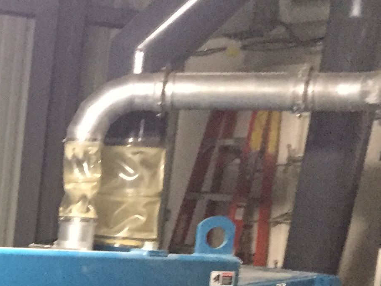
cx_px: -279
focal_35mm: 104
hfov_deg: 16.3
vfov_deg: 13.7
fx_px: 1145
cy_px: 364
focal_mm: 4.15
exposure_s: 1/17
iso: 250
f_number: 2.2
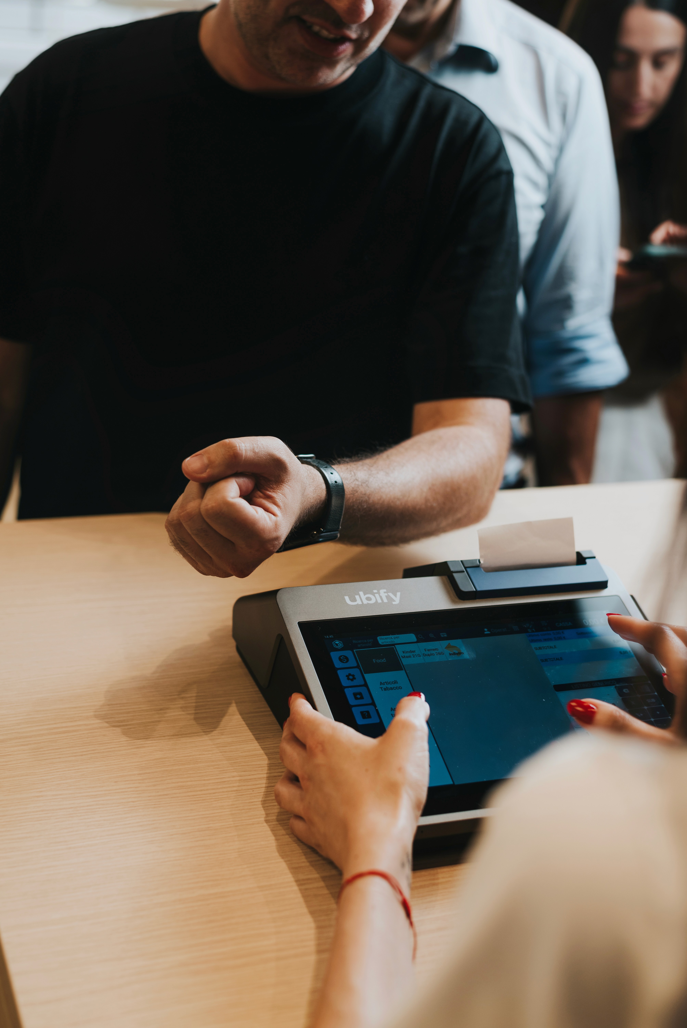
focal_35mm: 50
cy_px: 514
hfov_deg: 27.0
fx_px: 1430
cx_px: 344
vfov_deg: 39.6
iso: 320
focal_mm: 50
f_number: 2.8
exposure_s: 1/200
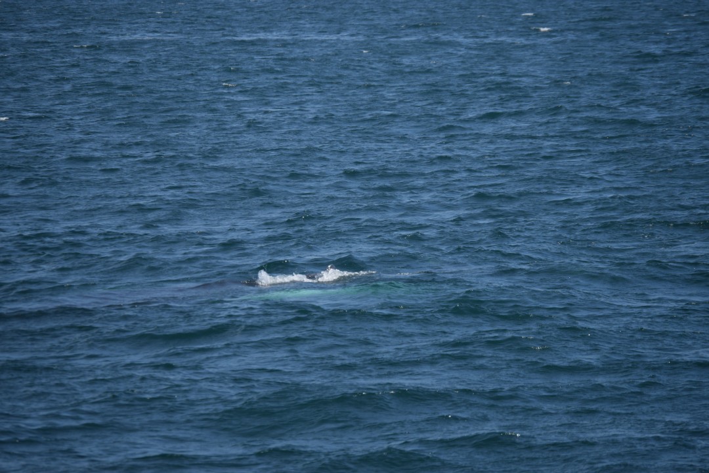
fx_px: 5169
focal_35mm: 262
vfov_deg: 5.2
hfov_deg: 7.8
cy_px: 236
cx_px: 354
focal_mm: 175
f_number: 5.6
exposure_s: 1/1600
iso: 200
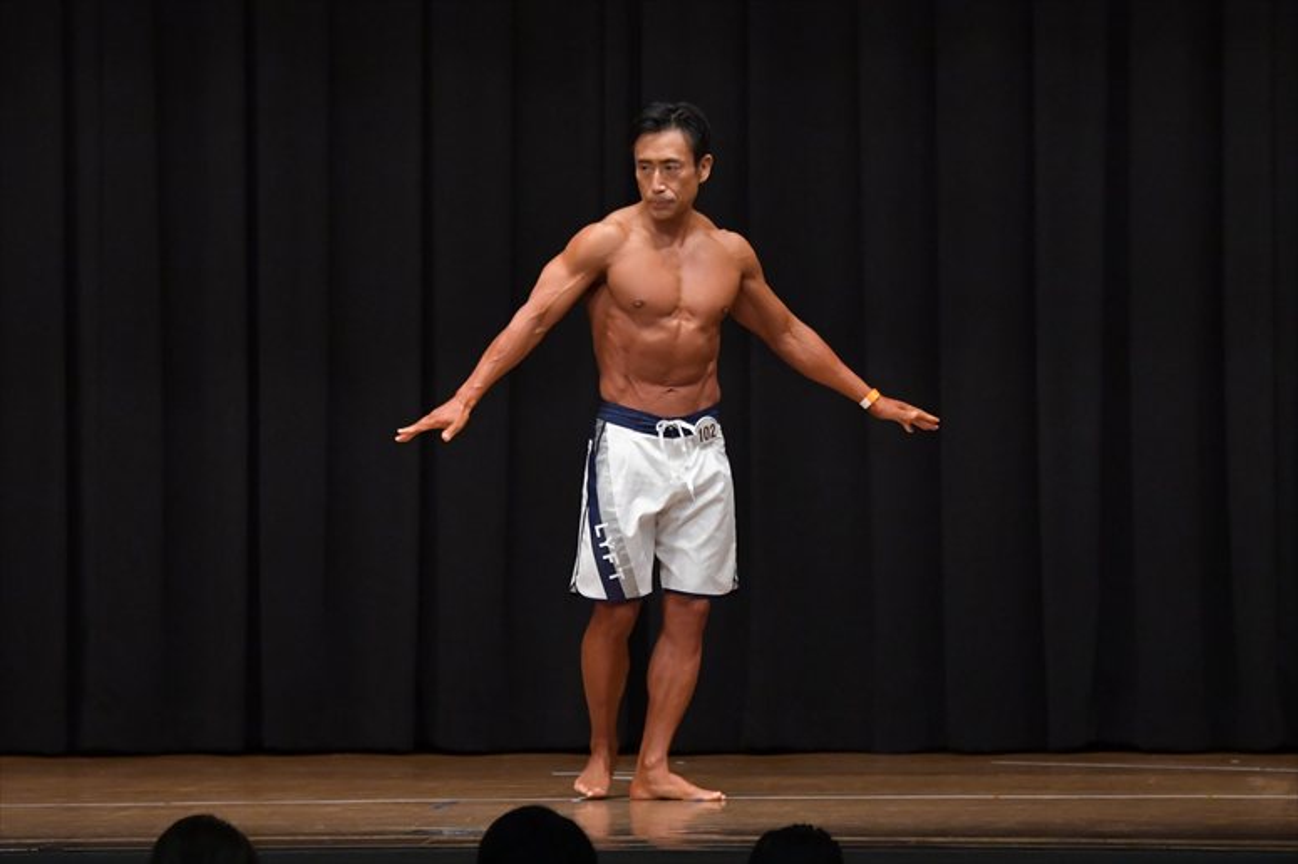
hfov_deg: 9.5
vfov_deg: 6.3
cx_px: 649
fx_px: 7820
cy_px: 432
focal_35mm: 217
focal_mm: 145
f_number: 5.6
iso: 5000
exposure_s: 1/400
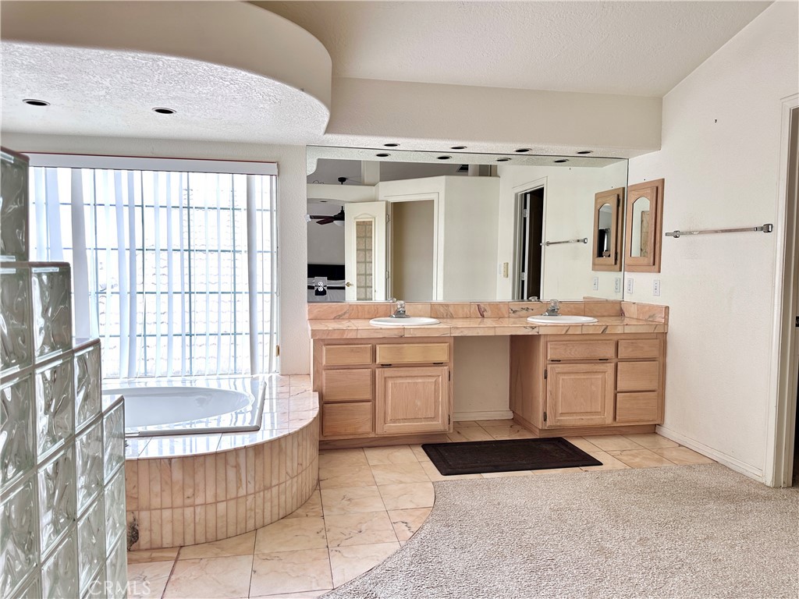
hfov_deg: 71.6
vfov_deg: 56.8
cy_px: 300
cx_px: 400
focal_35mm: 24
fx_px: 554
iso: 125
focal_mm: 6.86
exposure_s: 1/138
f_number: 1.78
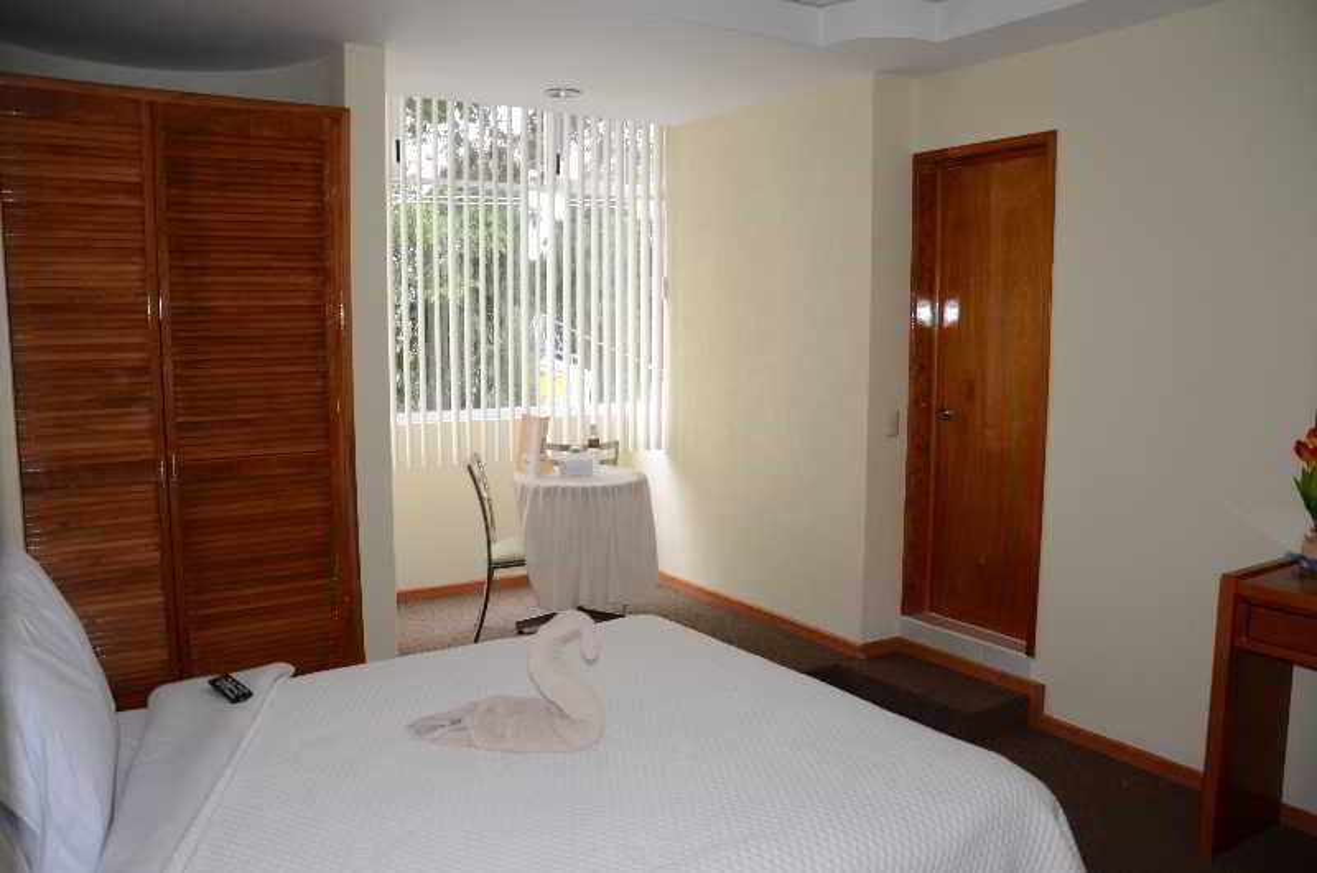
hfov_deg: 67.5
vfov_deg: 47.7
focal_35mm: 27
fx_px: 986
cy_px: 436
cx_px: 658
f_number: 3.5
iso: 100
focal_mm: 18
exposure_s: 1/60
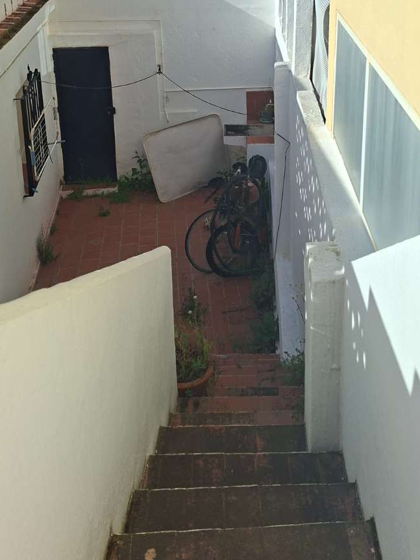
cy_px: 90
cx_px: 244
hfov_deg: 35.9
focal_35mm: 40
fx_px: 647
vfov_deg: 43.9
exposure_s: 1/3356
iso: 50
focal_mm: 5.54
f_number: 1.8
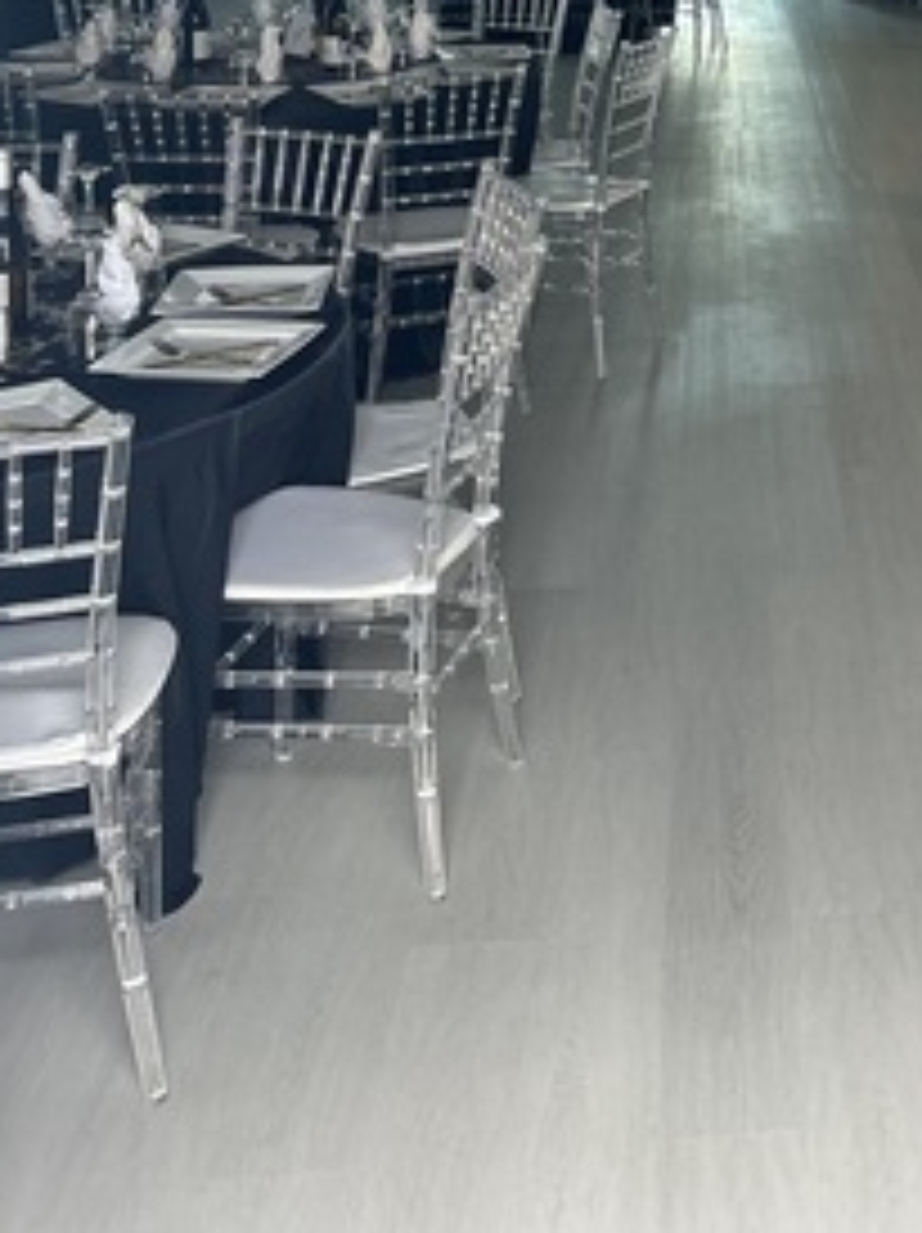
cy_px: -76
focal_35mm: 57
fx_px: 2027
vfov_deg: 30.7
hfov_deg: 24.3
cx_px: 953
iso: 64
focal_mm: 5.7
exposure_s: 1/60
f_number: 1.5
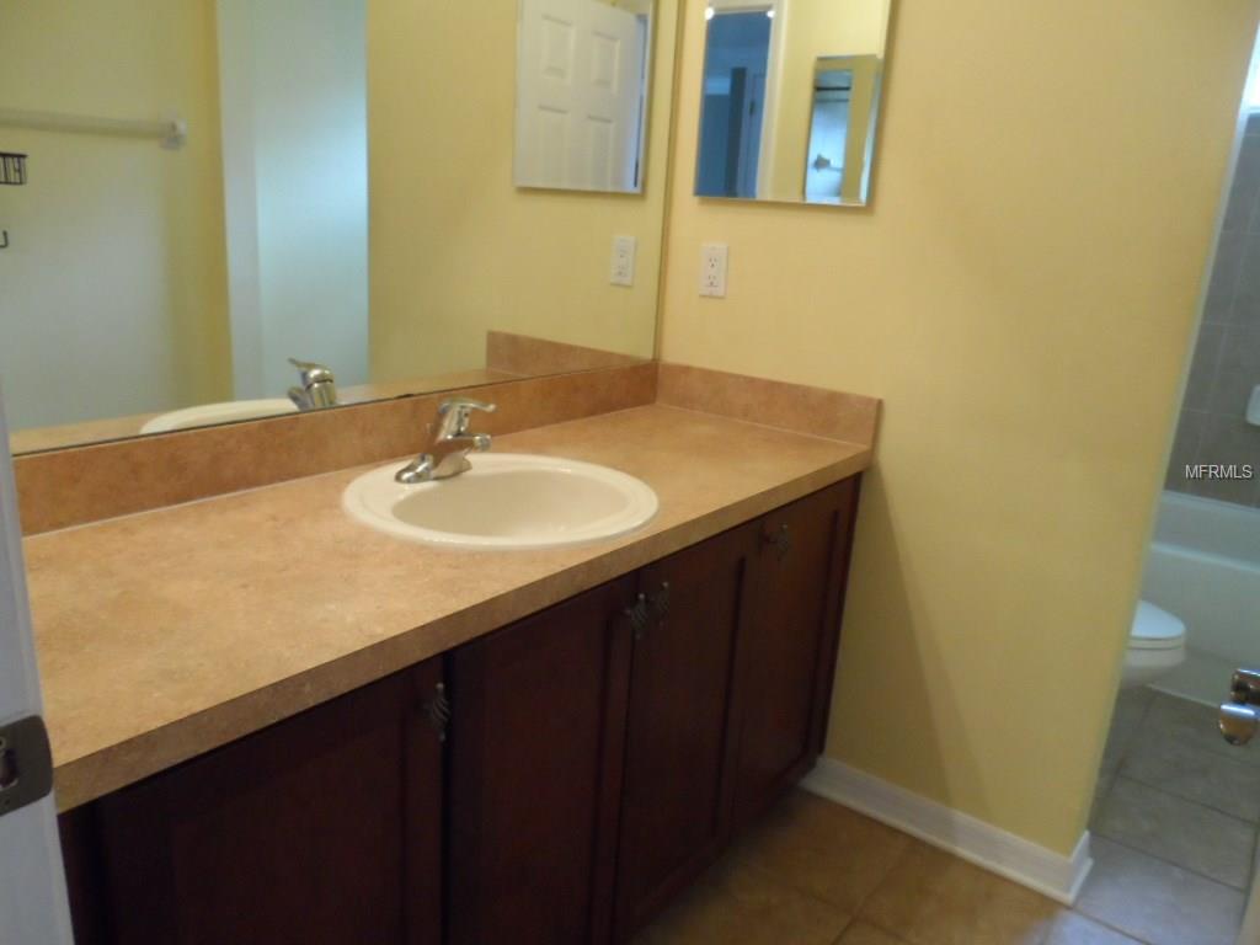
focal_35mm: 24
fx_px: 874
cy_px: 472
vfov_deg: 56.8
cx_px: 630
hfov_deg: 71.6
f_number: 3.2
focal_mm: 4
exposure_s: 1/30
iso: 400
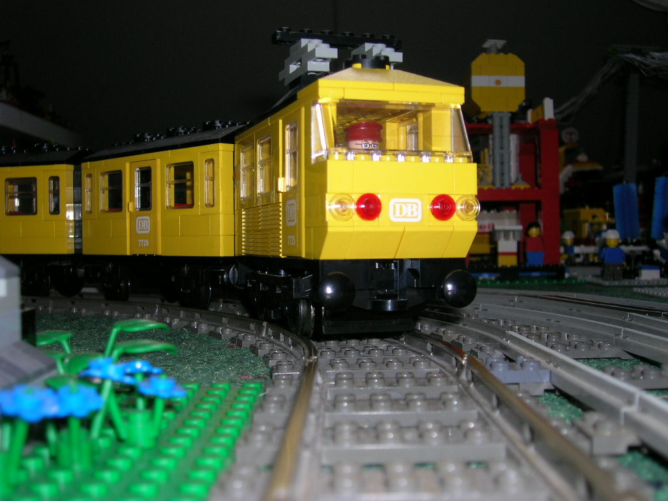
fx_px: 810
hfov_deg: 44.8
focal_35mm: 42
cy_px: 250
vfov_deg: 34.3
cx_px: 334
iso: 50
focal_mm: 7
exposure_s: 1/60.1
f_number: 3.1
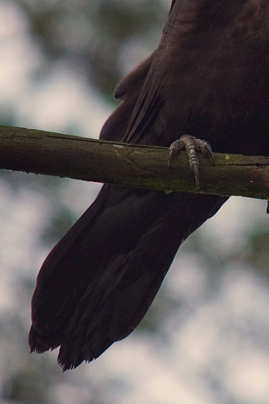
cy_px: 156
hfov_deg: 1.0
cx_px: 270
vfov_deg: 1.5
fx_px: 14984
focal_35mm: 1337
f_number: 7.1
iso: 1000
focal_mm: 400
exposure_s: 1/500
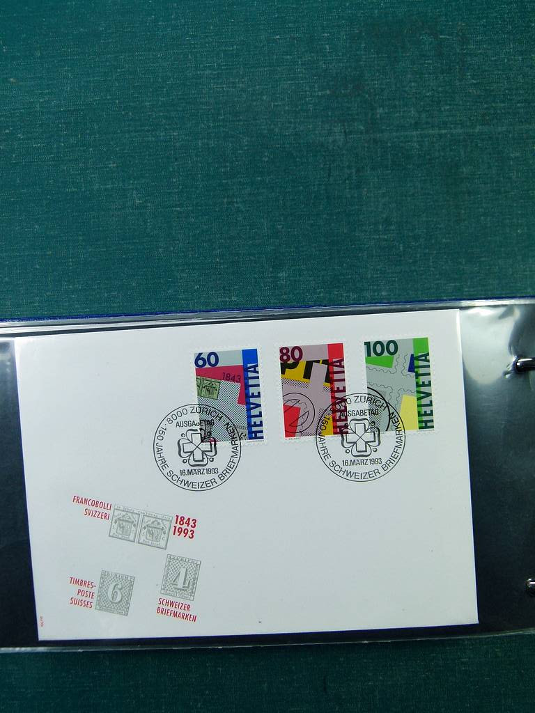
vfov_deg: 54.0
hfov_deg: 41.8
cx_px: 268
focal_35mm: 34
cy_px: 356
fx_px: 701
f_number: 3.2
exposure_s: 1/100
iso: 100
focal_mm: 6.1
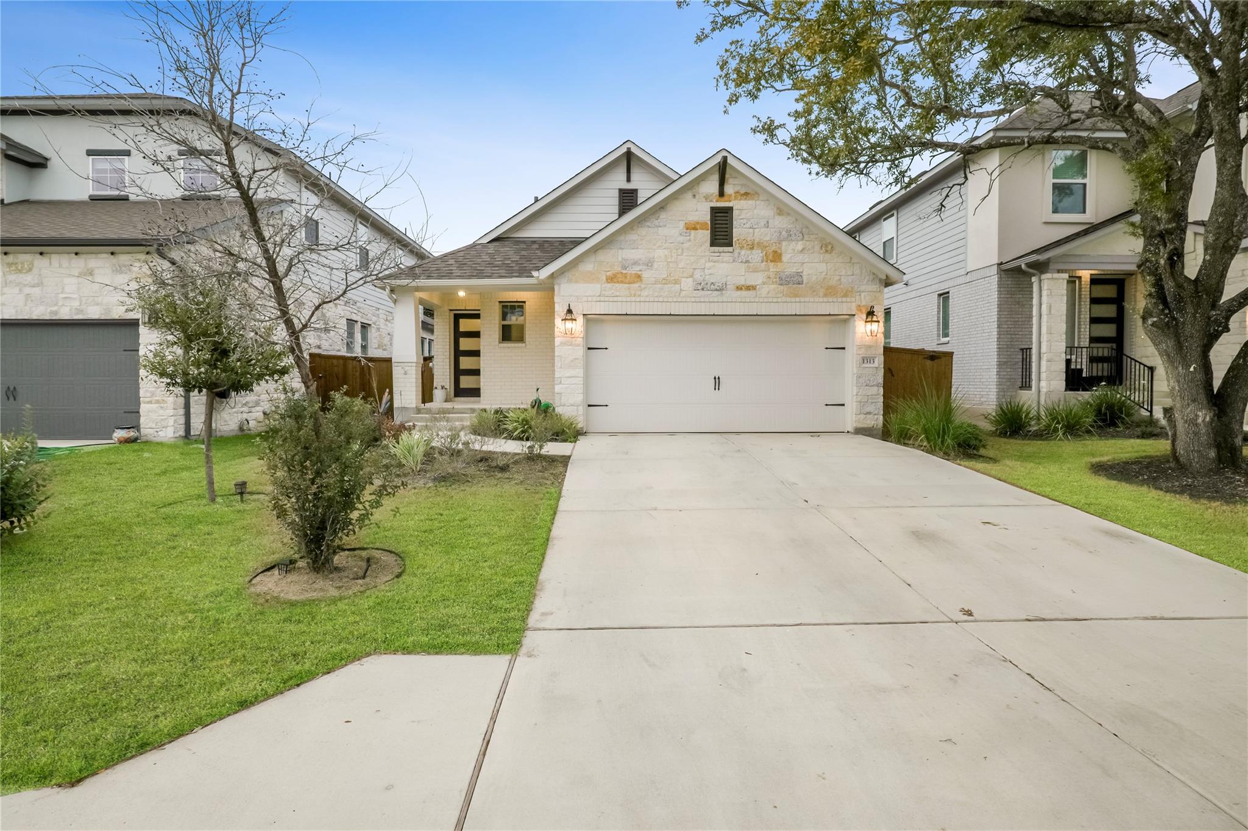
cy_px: 416
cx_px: 624
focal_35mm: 17
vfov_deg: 70.4
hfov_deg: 93.3
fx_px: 589
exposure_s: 1/400
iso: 200
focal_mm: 17
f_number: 9
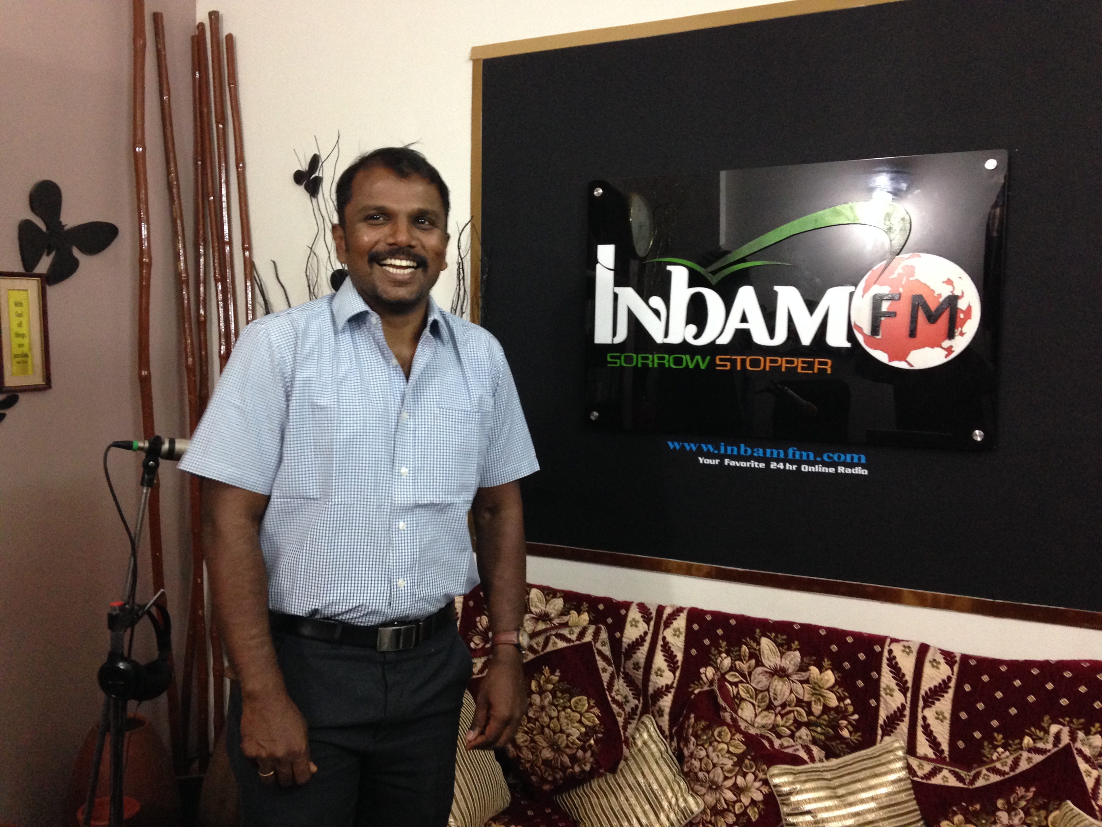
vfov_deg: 42.9
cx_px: 551
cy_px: 414
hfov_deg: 55.4
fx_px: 1051
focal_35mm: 33
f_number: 2.4
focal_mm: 4.12
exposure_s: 1/20
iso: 320
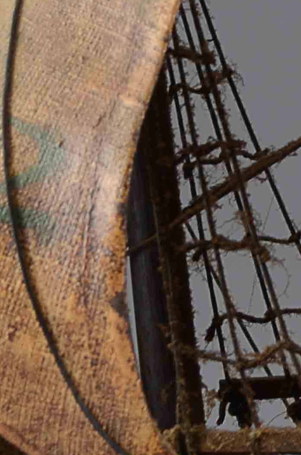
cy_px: -157
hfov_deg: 5.9
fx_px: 2835
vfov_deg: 9.0
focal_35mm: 225
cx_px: 699
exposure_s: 1/80
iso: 100
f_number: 9
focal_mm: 32
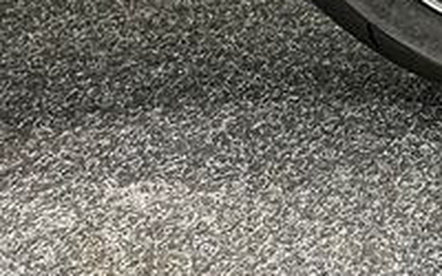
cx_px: 524
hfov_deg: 21.9
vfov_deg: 13.3
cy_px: -223
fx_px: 1060
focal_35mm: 88
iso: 500
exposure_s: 1/33
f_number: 1.6
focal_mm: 5.1
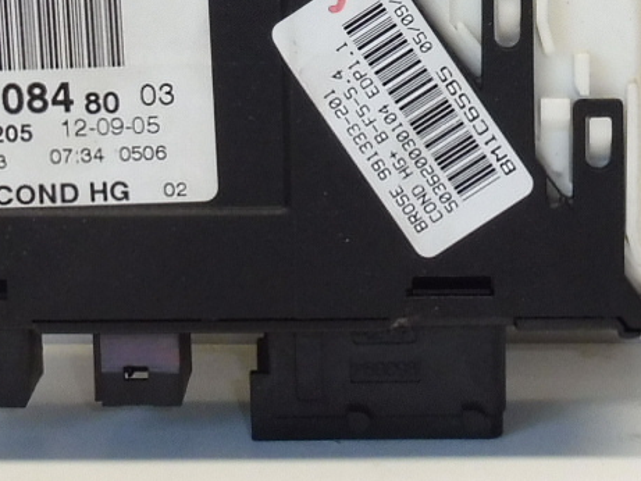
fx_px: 2056
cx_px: 424
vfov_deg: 13.2
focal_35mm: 111
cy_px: 32
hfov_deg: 17.7
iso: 200
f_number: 4
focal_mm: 4.4
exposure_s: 1/60
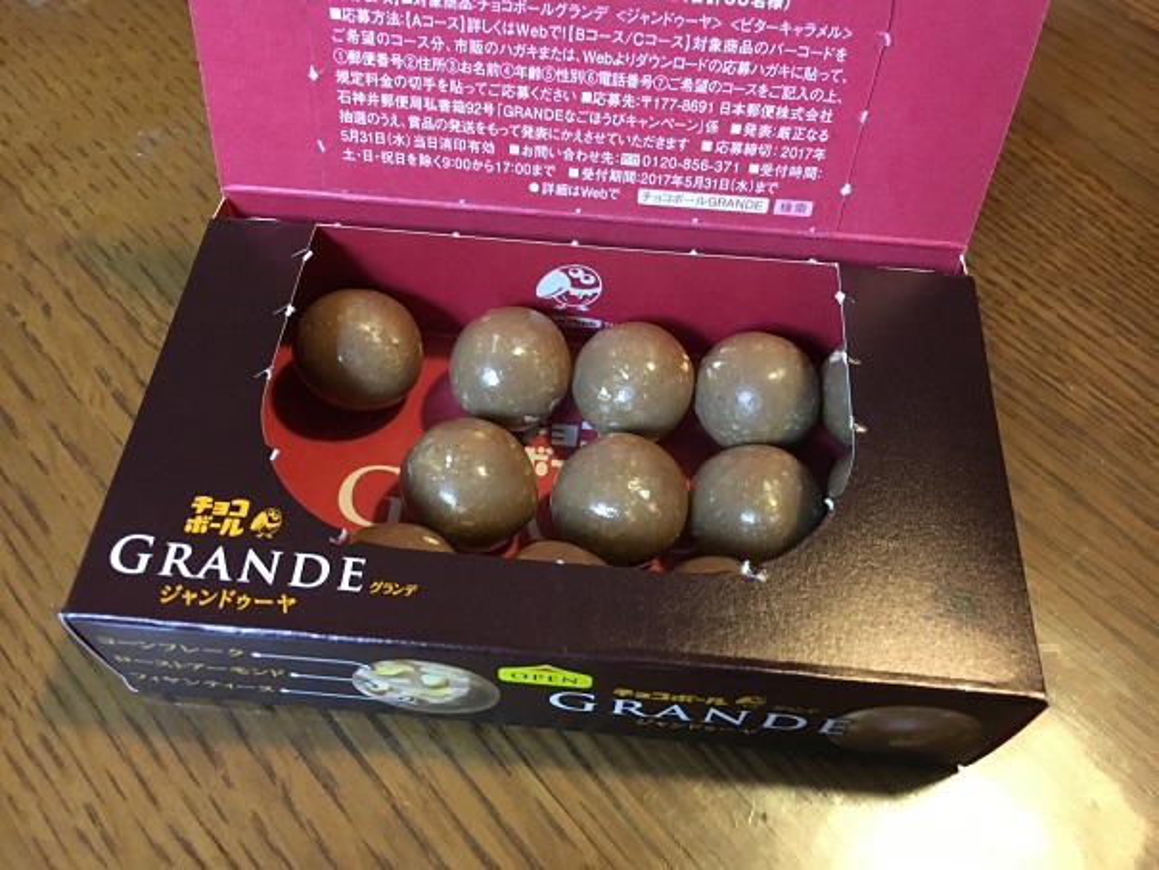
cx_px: 580
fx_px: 971
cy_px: 435
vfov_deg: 48.2
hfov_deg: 61.6
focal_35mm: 29
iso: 250
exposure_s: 1/15
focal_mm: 4.15
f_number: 2.2
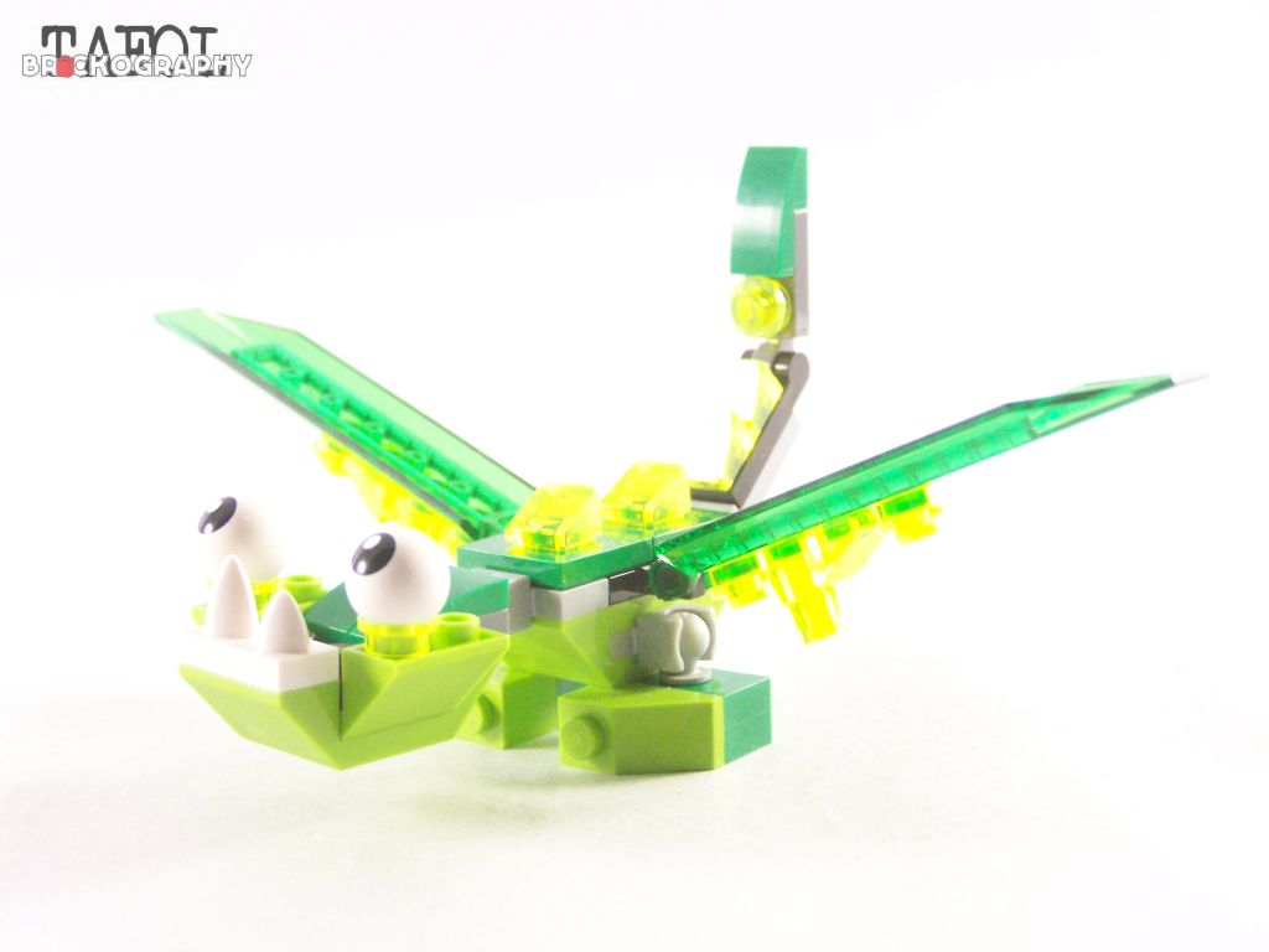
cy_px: 476
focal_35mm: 64
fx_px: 2346
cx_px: 634
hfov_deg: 30.3
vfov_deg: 22.9
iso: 400
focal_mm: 10.7
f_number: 3.2
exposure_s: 1/60
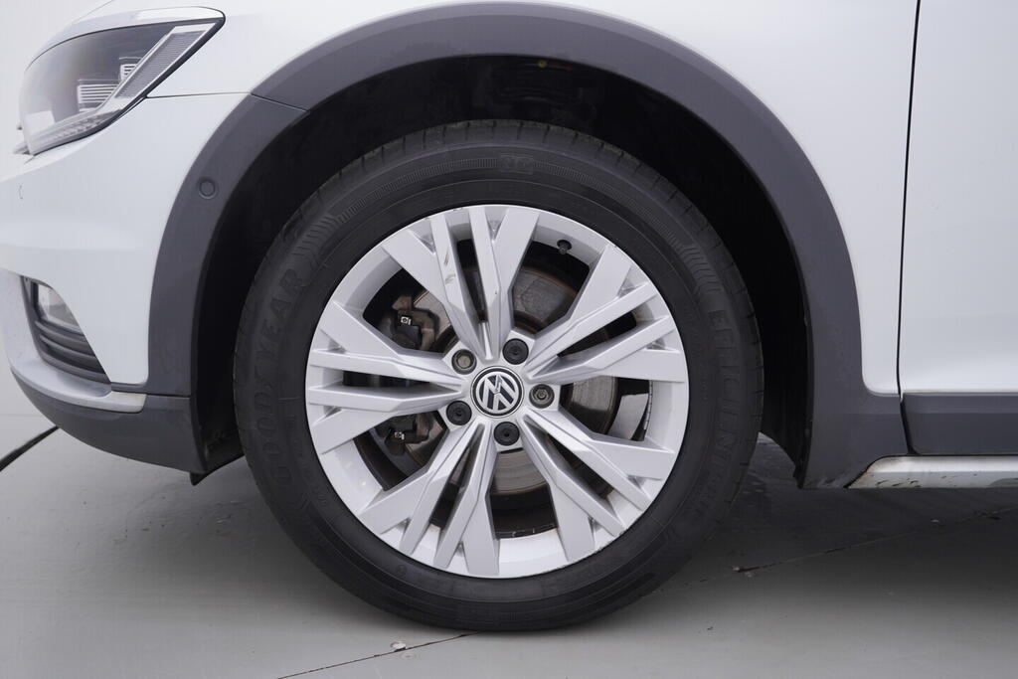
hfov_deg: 53.1
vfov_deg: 36.9
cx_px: 509
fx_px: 1018
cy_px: 340
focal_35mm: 36
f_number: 4
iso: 125
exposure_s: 1/80
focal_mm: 24
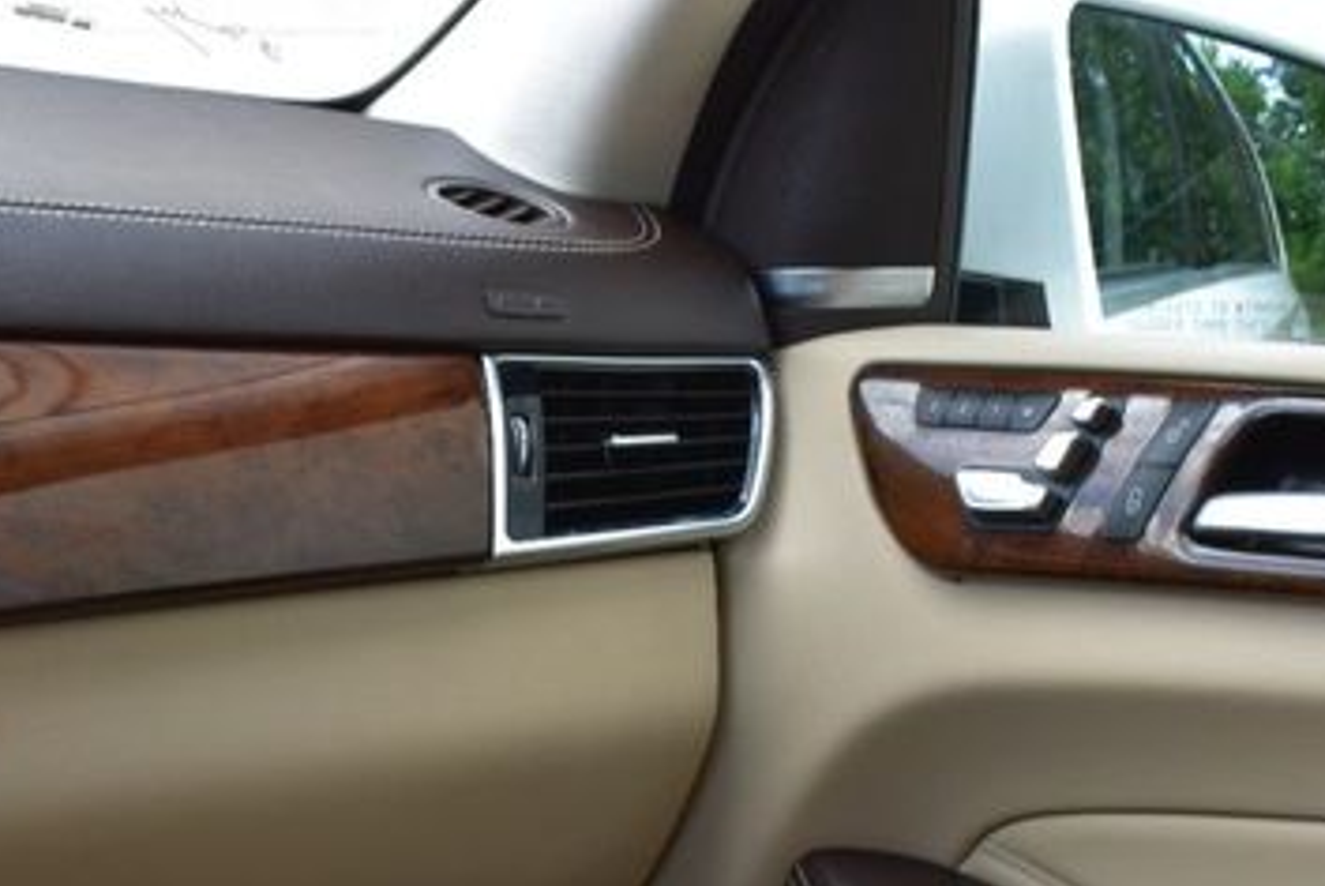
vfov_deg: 19.7
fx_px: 2501
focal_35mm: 68
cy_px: 794
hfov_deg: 29.6
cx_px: 571
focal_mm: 25
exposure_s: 1/80
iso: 400
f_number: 8
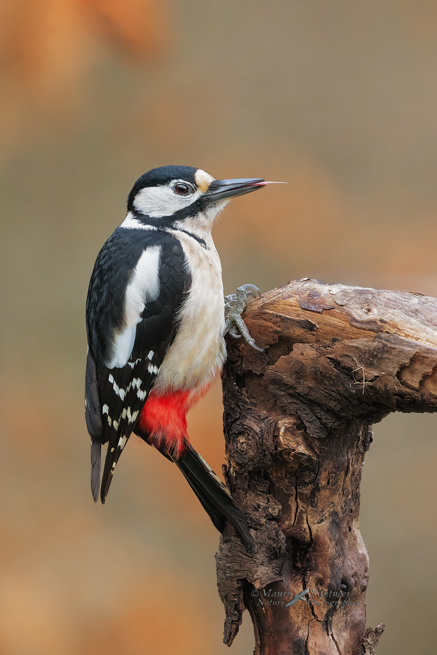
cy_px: 328
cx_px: 218
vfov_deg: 3.4
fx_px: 10918
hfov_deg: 2.3
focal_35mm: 600
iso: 5000
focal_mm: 600
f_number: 8
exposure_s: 1/2000
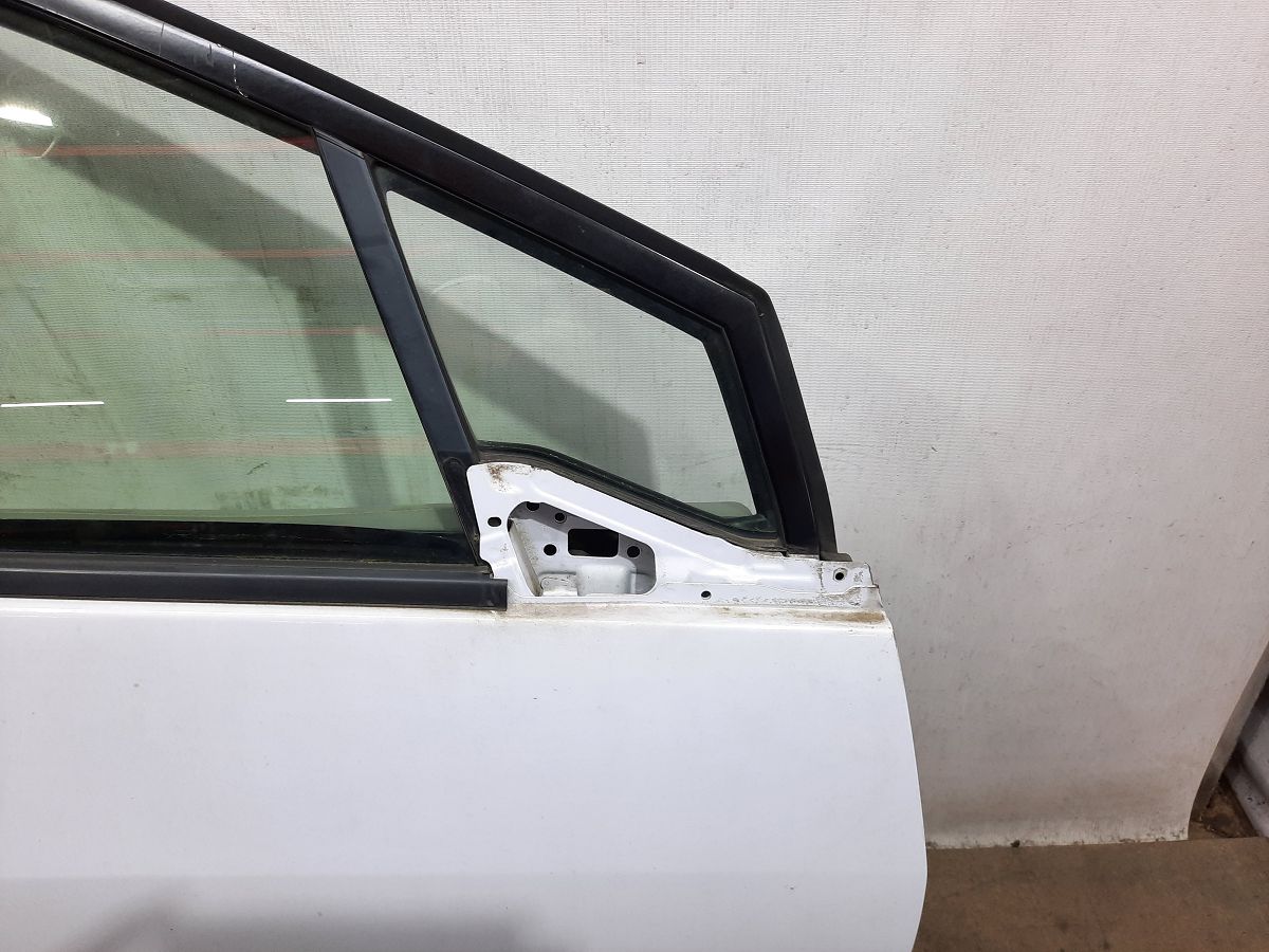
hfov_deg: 69.4
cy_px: 476
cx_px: 634
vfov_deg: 54.9
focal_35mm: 25
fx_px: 916
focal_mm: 4.6
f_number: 2
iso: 100
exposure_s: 1/50
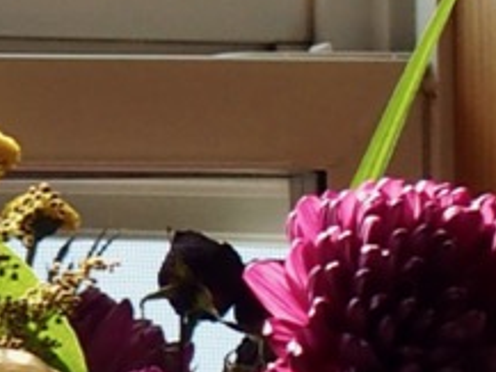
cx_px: -473
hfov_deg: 3.5
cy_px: 520
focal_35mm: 561
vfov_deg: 2.6
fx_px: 8043
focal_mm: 16.1
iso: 100
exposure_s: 1/640
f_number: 2.8
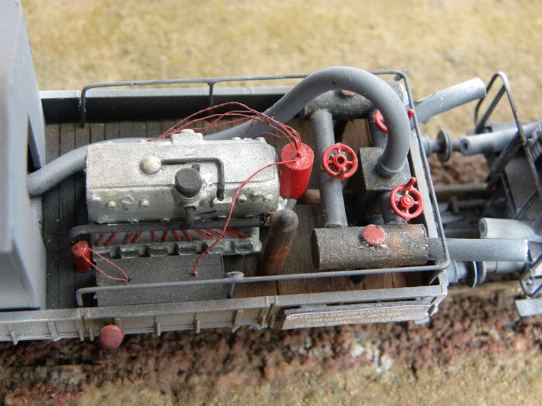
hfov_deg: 36.8
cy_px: 203
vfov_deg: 28.0
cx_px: 271
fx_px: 814
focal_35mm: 52
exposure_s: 1/74
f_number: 3.5
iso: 376
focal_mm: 9.2
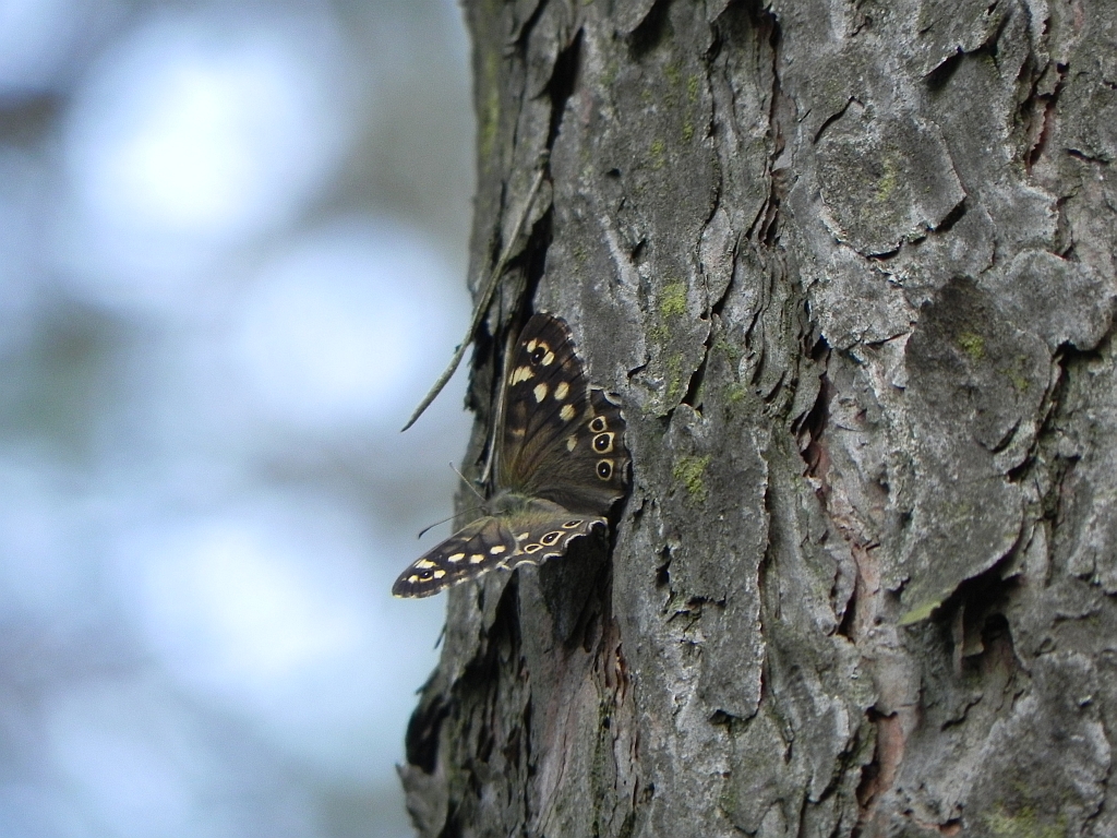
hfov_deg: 2.9
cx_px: 558
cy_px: 419
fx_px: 21878
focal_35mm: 678
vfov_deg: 2.2
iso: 241
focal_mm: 120
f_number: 5
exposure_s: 1/60
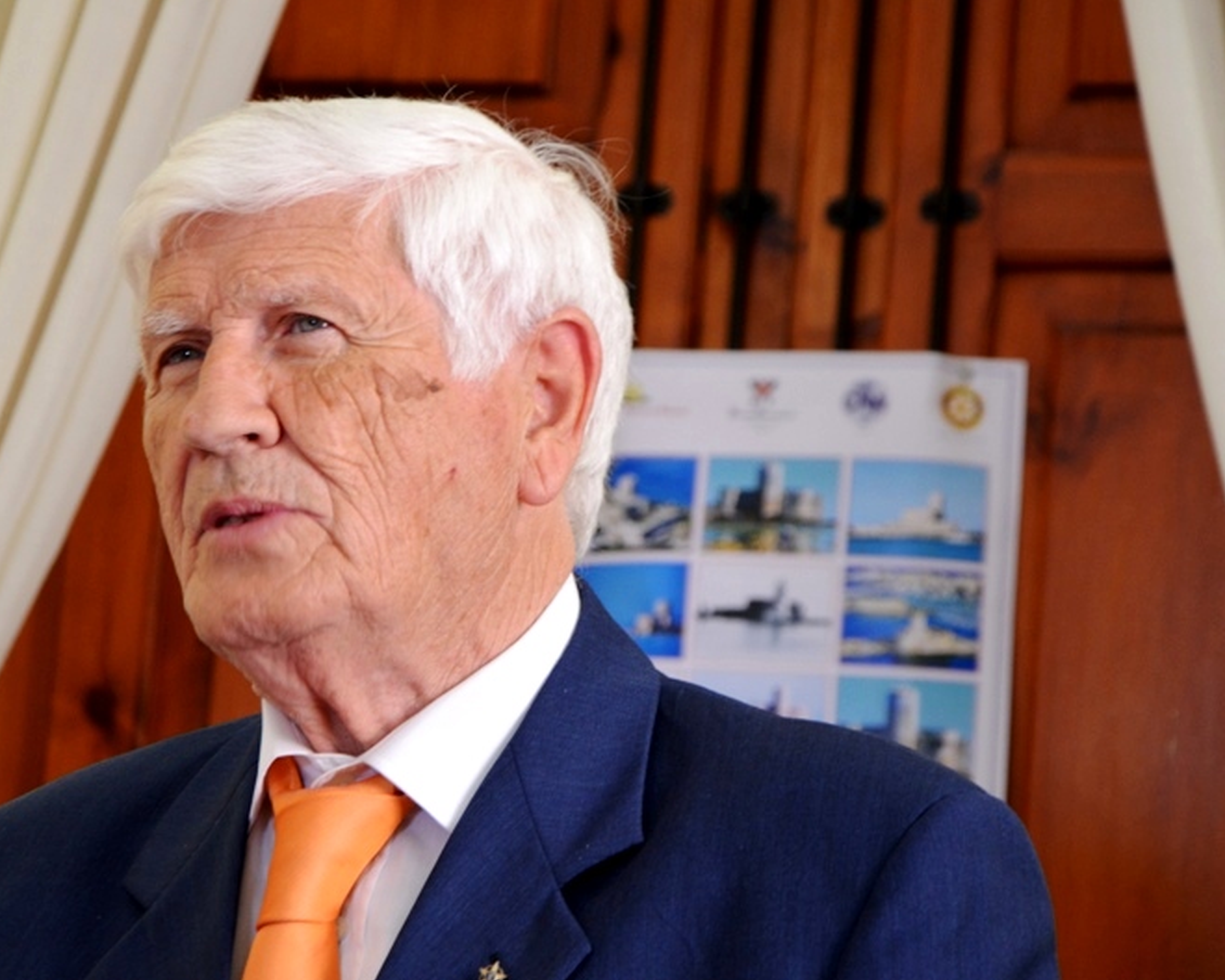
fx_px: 6055
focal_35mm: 167
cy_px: 490
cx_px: 512
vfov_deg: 9.3
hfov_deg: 11.5
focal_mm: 98
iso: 800
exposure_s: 1/30
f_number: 5.6
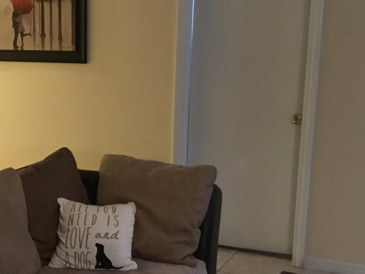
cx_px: 75
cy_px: 172
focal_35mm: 63
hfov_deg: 30.0
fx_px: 664
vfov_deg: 23.2
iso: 250
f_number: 2.4
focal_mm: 3.3
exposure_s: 1/15
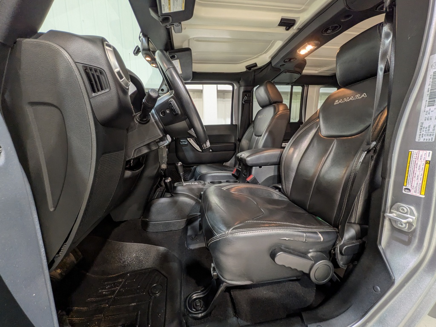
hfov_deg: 102.1
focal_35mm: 14
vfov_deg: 85.7
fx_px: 176
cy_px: 164
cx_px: 218
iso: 94
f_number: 2.2
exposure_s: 1/33.3
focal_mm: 1.83
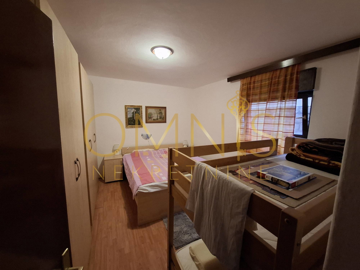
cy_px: 135
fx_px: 135
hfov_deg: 106.2
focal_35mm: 13
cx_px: 180
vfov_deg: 89.9
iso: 400
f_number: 2.2
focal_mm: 1.74
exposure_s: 1/20
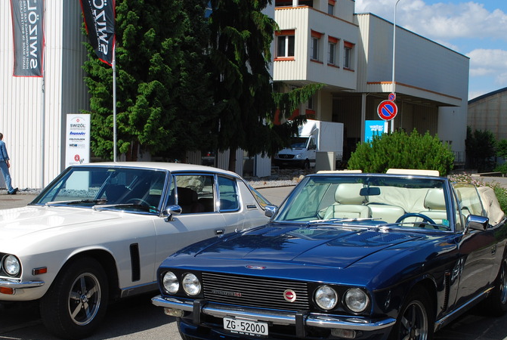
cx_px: 195
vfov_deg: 22.7
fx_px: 846
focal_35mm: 60
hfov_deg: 33.2
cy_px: 197
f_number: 10
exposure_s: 1/400
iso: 200
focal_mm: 30
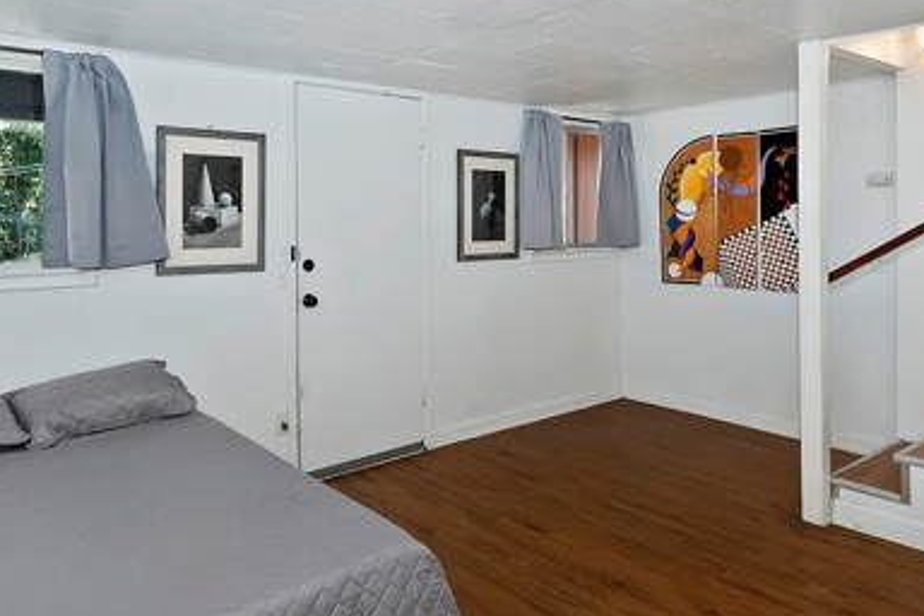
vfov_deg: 50.5
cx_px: 419
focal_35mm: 25
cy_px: 213
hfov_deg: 71.3
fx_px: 642
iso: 400
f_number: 8
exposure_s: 1/30
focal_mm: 10
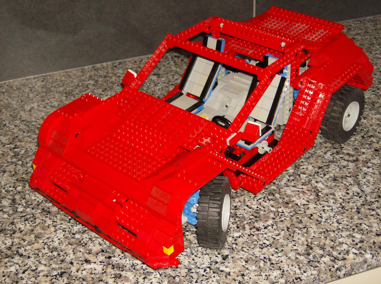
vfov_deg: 26.0
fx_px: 615
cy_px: 142
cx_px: 190
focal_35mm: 56
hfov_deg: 34.4
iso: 200
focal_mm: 9.3
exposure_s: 1/82.2
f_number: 3.4
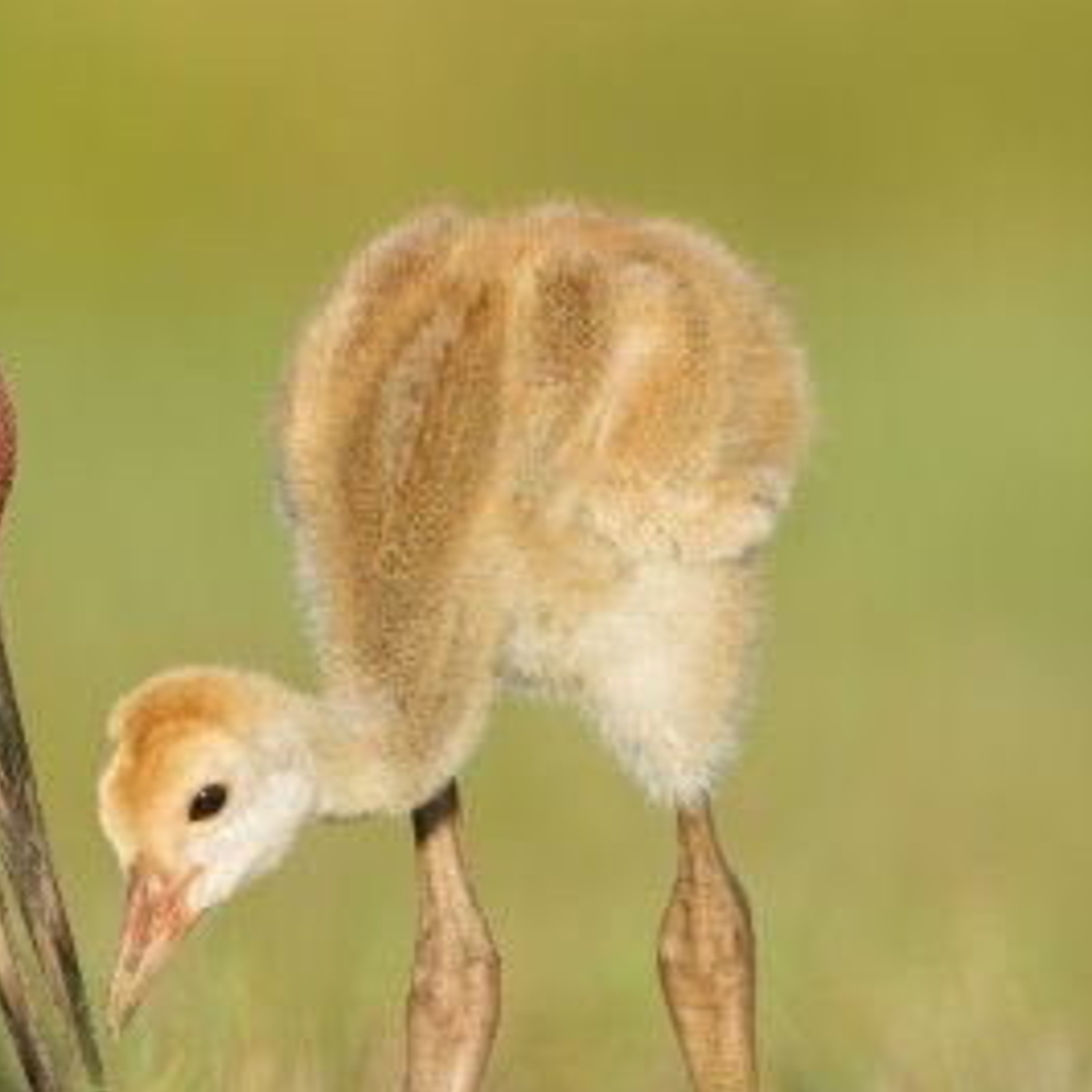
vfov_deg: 0.8
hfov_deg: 0.8
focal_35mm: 2143
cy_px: 458
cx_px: -209
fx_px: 76484
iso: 1600
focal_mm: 840
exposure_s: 1/2000
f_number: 5.6
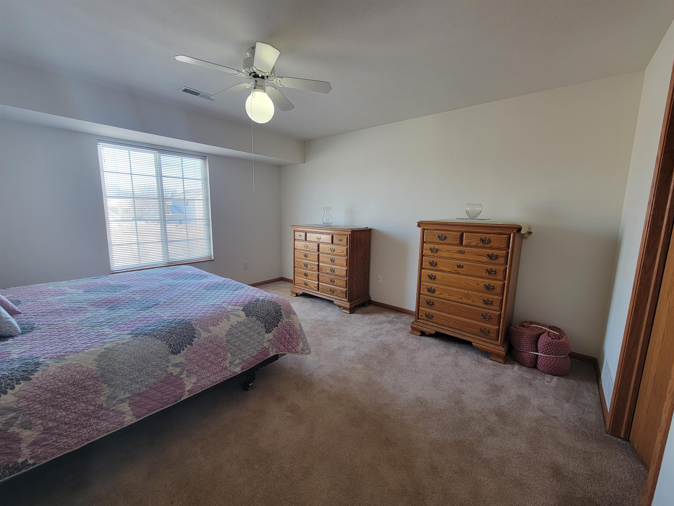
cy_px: 253
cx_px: 337
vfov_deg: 89.9
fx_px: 253
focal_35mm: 13
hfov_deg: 106.2
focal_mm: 2.2
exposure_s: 1/60
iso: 64
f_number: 2.2
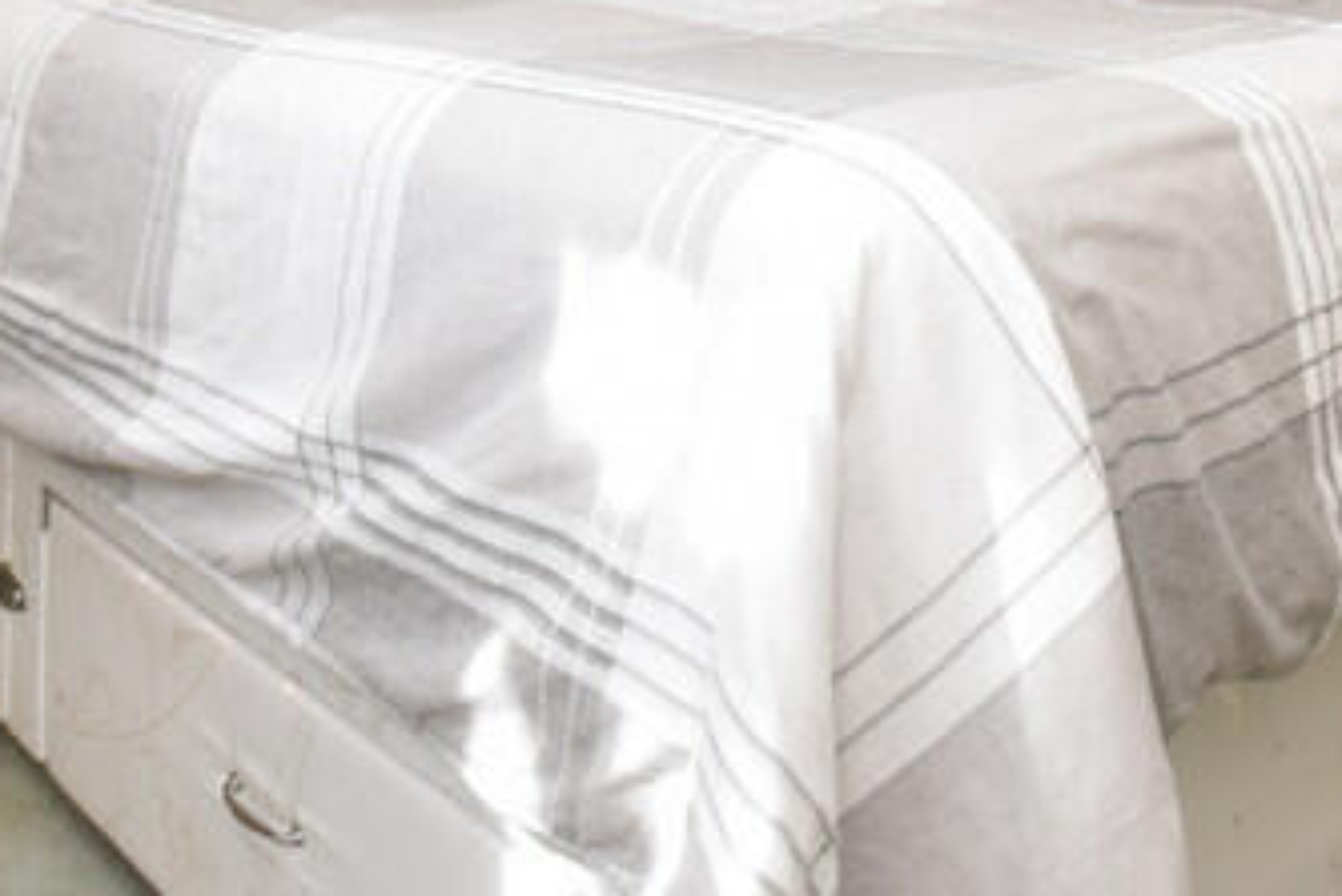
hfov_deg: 41.9
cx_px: 944
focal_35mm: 46
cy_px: -303
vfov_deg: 24.9
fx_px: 1715
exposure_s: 1/60
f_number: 9
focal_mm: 10
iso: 450
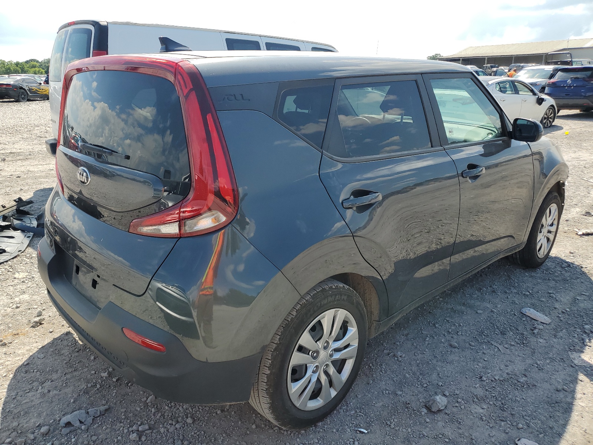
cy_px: 222
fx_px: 445
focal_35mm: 26
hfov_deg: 67.3
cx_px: 296
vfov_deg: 53.1
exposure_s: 1/2500
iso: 50
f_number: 1.5
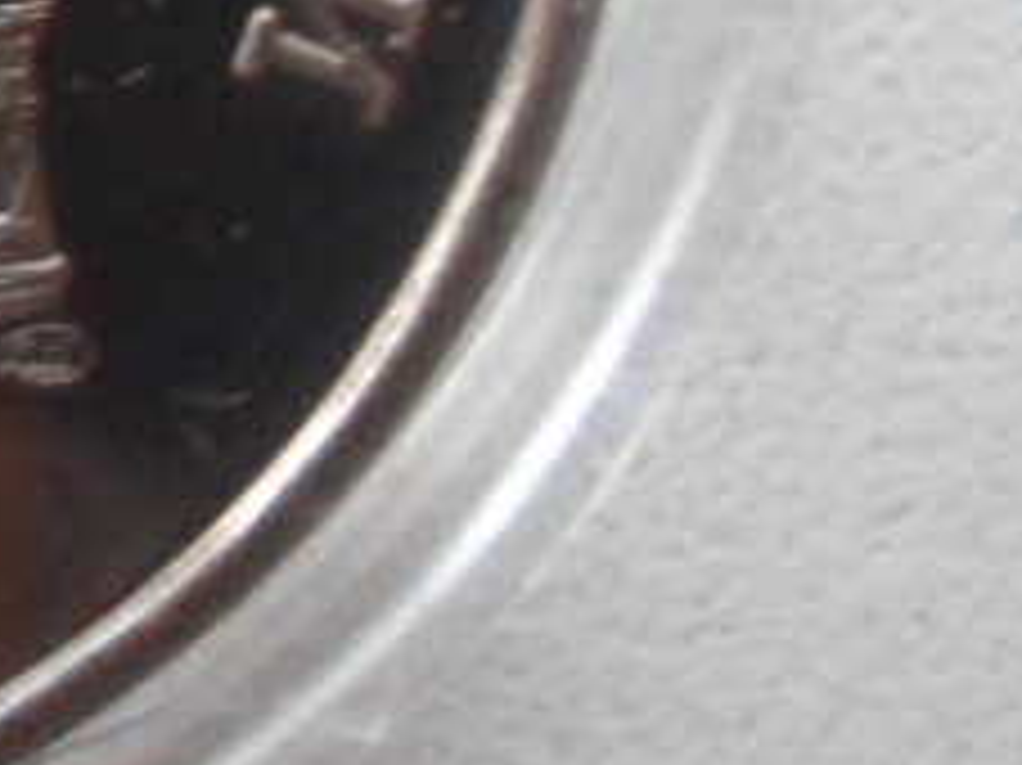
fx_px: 3334
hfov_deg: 15.6
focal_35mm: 113
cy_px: -513
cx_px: -648
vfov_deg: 12.2
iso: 320
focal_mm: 4.5
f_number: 2.5
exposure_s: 1/30
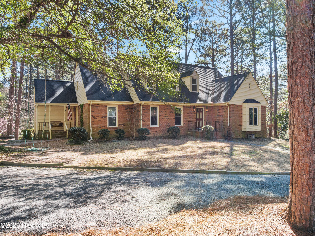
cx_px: 158
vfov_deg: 56.8
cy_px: 118
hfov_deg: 71.6
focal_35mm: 24
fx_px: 218
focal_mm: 12.29
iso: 100
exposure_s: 1/5
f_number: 8
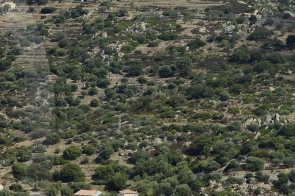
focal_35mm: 256
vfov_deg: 5.4
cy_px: 129
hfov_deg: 7.8
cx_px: -222
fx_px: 2095
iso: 200
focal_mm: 70
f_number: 10
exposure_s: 1/320
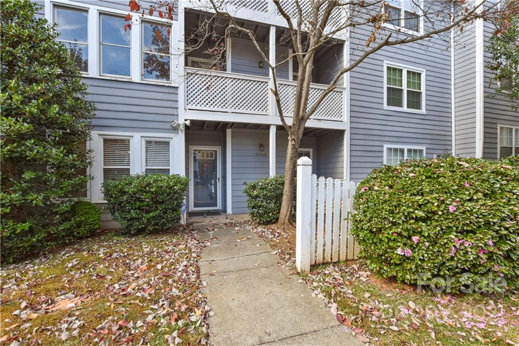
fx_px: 216
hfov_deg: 100.4
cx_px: 260
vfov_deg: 77.3
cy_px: 173
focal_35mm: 15
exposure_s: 1/200
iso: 400
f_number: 7.1
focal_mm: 10
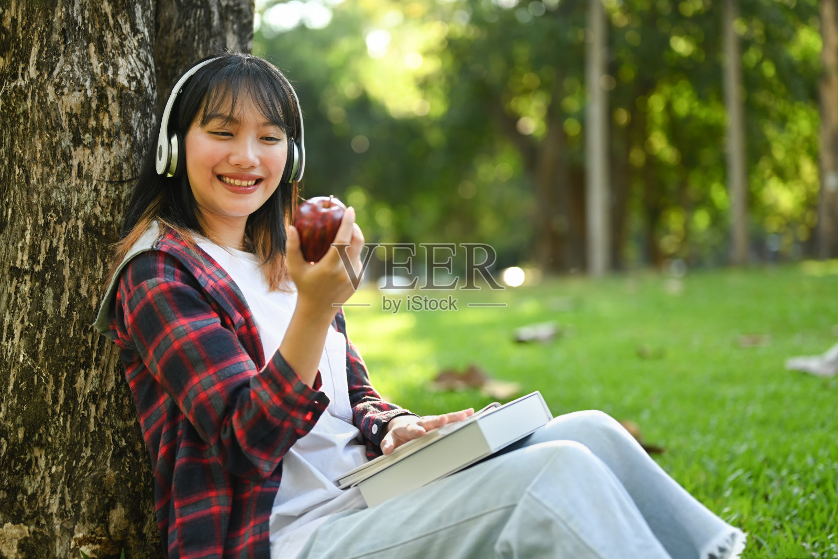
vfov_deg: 27.0
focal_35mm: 50
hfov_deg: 39.6
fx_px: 1164
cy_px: 280
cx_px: 419
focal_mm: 50
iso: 200
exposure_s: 1/400
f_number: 2
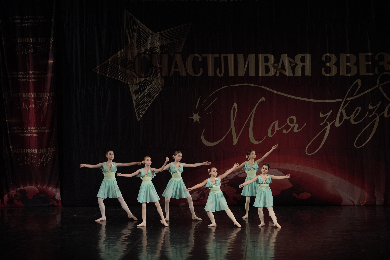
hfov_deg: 18.6
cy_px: 130
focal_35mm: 110
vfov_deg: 12.5
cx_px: 195
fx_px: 1192
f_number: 3.2
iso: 2500
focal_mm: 110
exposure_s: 1/400
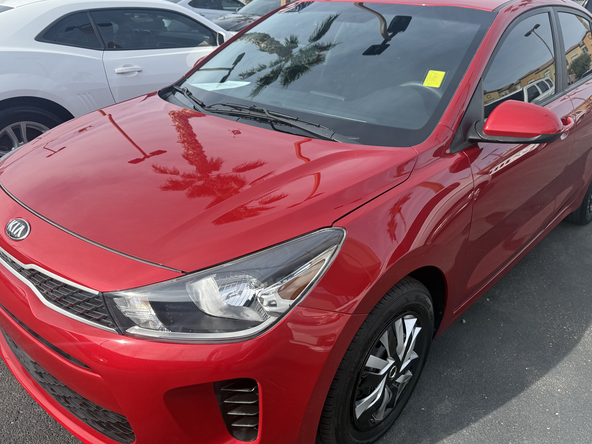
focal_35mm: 29
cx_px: 291
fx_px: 496
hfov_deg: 61.7
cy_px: 233
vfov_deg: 48.2
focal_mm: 6.76
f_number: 1.78
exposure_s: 1/2110
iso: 80
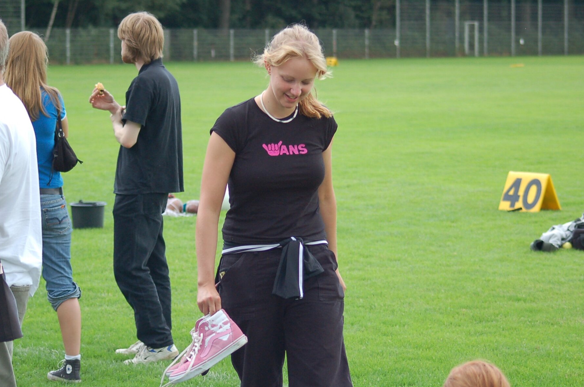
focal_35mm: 129
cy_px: 169
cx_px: 287
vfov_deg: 10.6
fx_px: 2089
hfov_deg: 15.9
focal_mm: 70
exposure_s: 1/500
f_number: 4
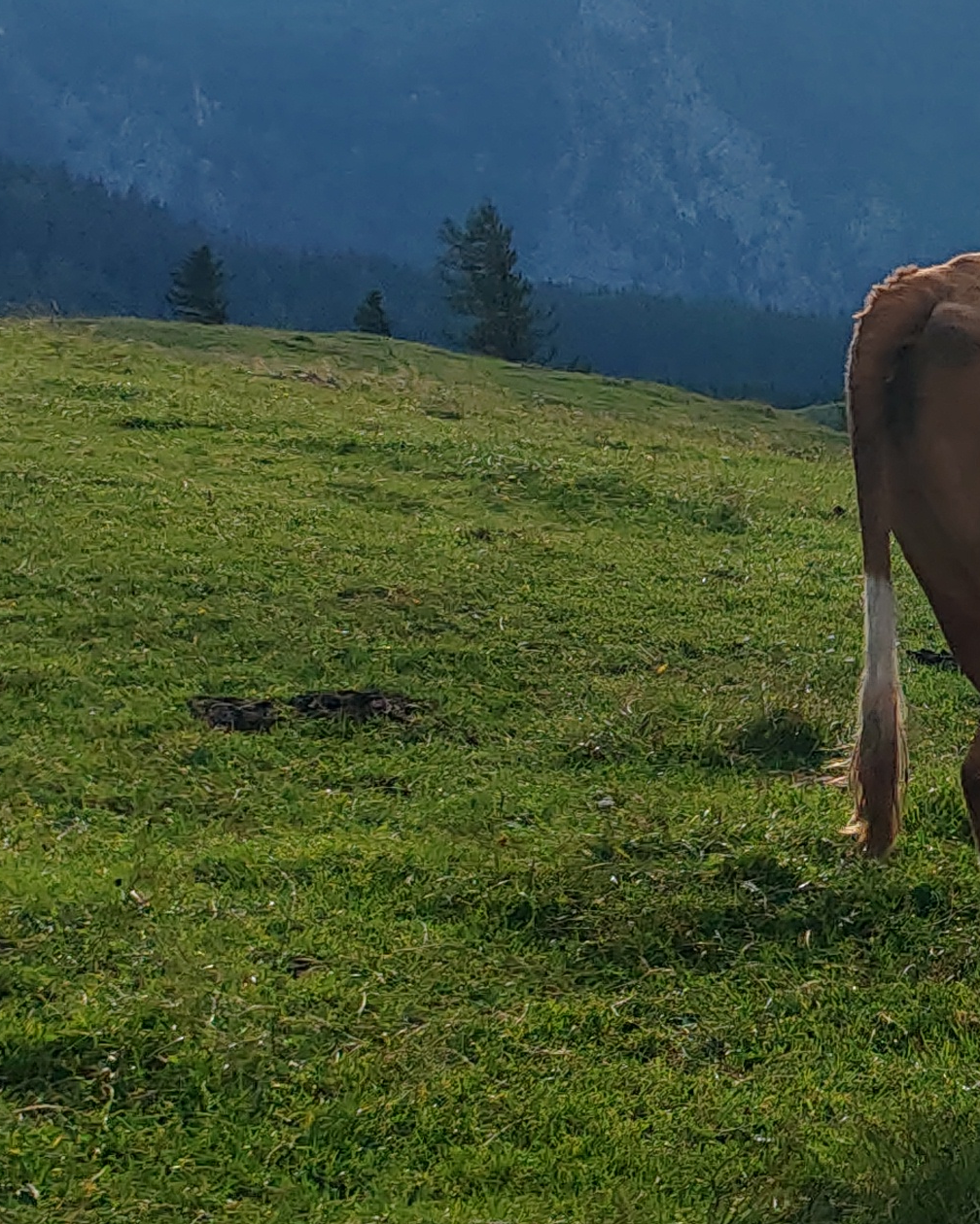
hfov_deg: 16.0
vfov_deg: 22.4
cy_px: 439
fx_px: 3082
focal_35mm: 85
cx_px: 1621
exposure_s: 1/3300
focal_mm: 6.12
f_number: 1.9
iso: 50
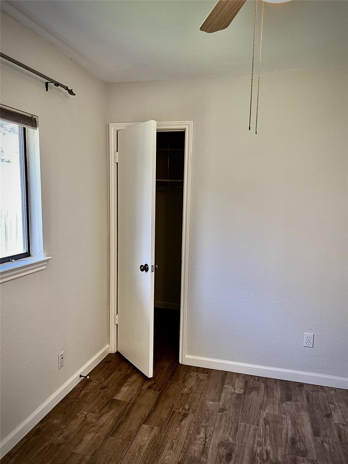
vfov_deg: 67.3
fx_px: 349
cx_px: 174
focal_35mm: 26
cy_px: 232
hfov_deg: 53.0
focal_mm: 5.7
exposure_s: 1/60
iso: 160
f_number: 1.5
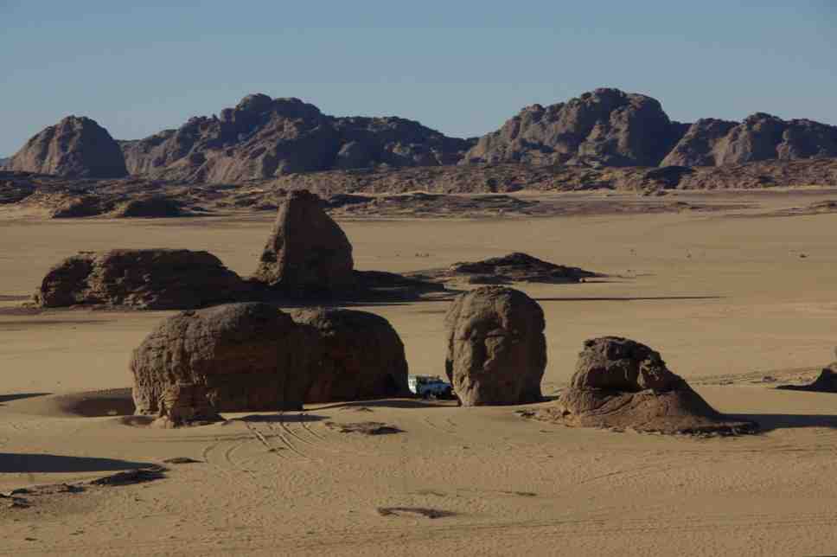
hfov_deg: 16.1
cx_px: 418
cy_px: 278
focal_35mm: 128
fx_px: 2962
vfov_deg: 10.7
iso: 100
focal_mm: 85
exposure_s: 1/180
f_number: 11
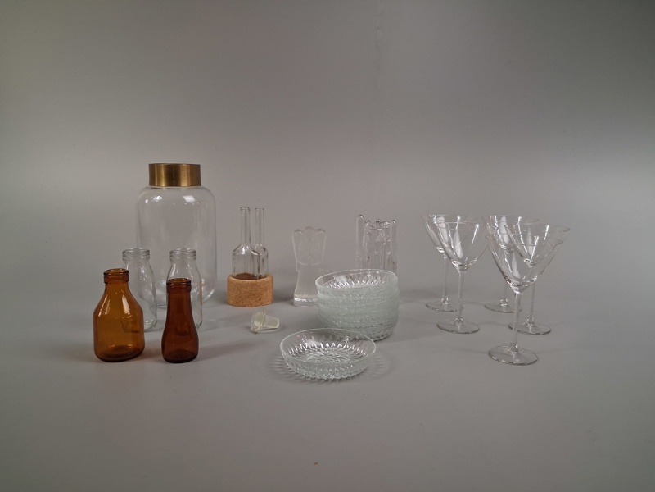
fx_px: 511
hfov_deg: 65.3
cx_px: 328
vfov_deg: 51.4
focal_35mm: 27
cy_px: 246
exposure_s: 1/100
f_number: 1.8
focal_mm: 4
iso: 400
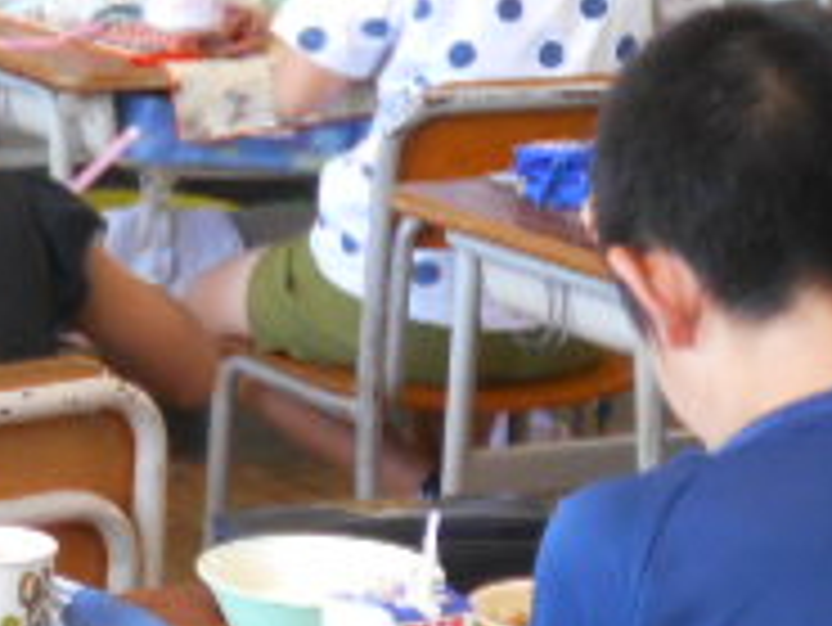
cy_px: -185
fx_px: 5484
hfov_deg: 8.5
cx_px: -409
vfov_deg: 6.5
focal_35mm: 228
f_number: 5.3
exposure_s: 1/30
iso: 220
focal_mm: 11.6
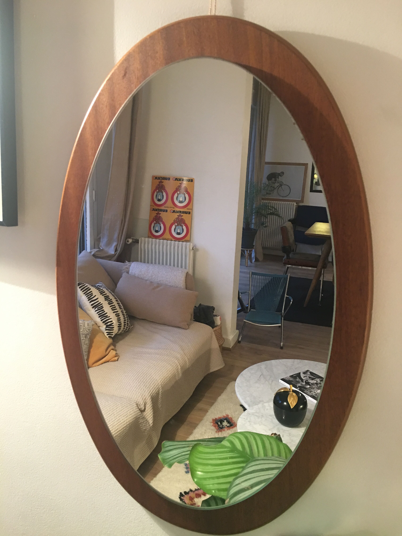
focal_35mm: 29
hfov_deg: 48.2
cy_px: 268
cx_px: 201
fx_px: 449
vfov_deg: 61.7
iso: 100
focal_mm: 4.15
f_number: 2.2
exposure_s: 1/17
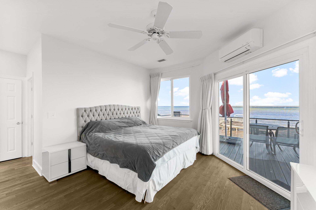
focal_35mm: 14
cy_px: 105
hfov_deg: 104.3
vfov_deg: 81.2
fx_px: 123
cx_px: 158
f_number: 8
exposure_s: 1/30
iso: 400
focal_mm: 14
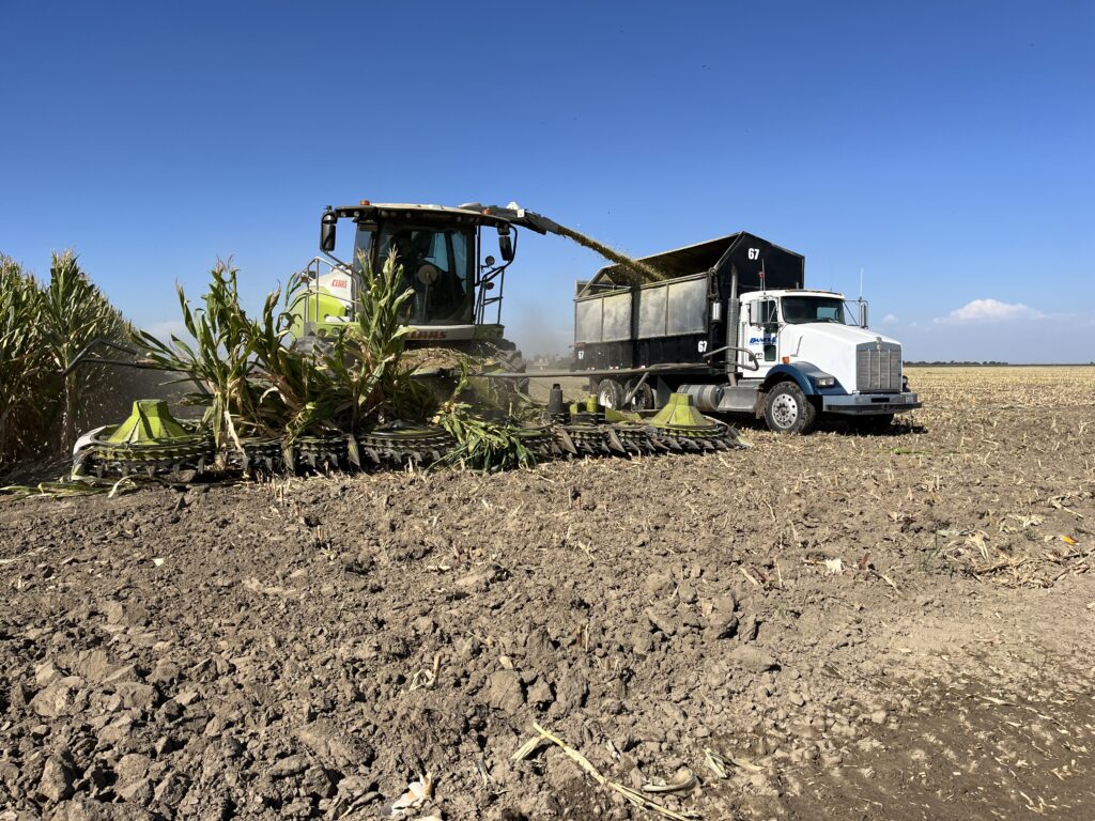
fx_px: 822
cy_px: 410
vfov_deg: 53.1
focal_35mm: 26
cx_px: 548
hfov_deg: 67.3
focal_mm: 5.1
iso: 50
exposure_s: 1/4484
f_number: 1.6
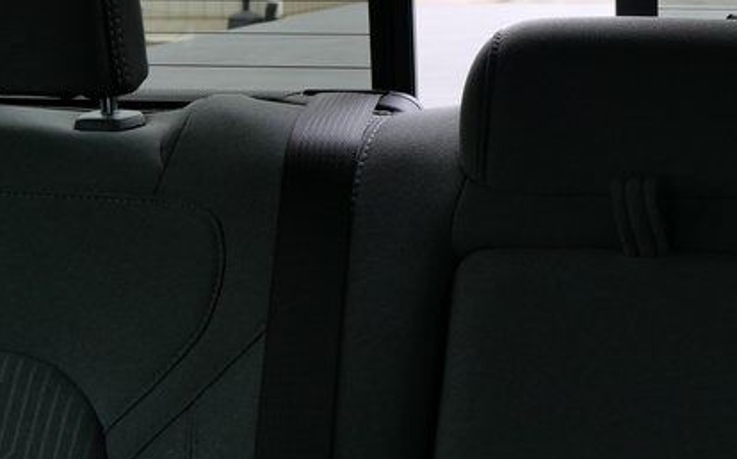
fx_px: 1264
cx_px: 623
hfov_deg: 31.4
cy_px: -43
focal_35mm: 63
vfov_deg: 19.7
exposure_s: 1/60
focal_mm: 12
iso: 200
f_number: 3.5
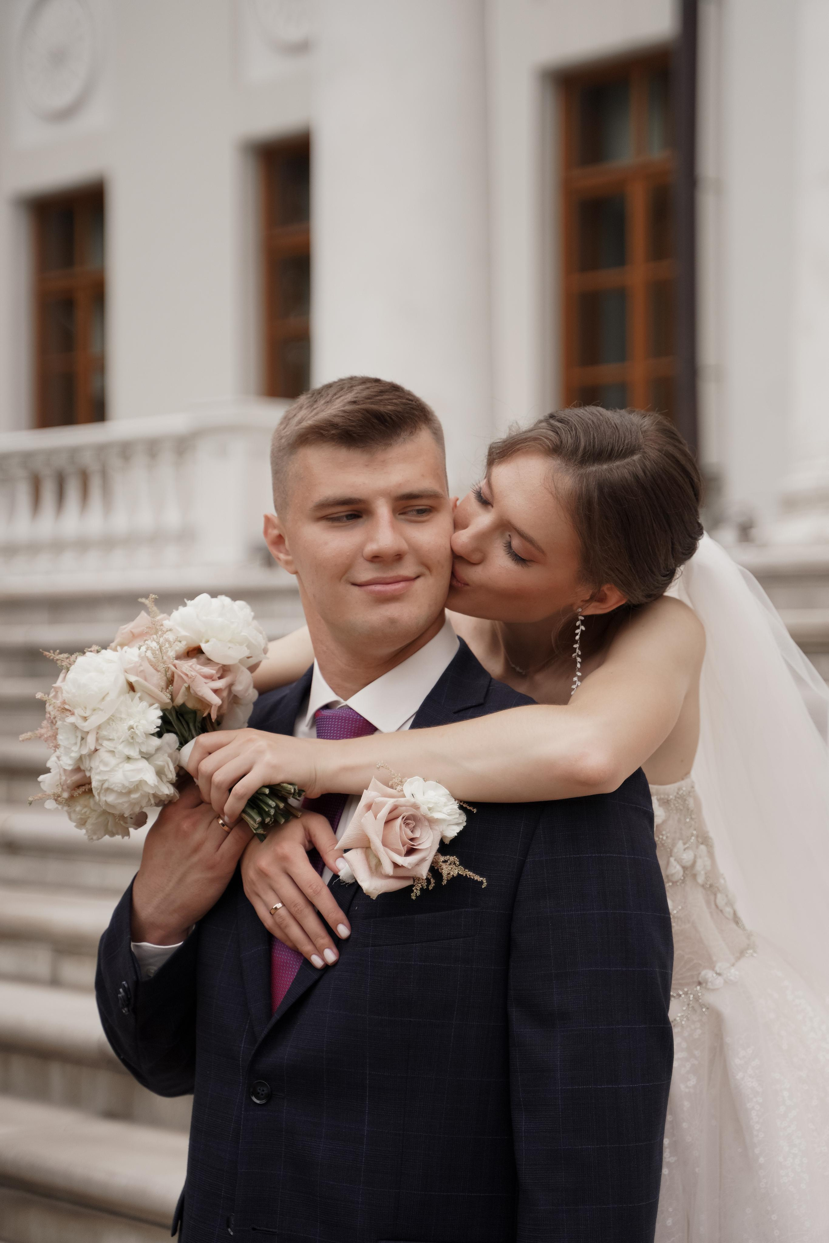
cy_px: 622
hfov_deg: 20.0
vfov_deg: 29.7
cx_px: 414
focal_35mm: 68
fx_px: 2349
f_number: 2.8
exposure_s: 1/3200
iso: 320
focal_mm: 68
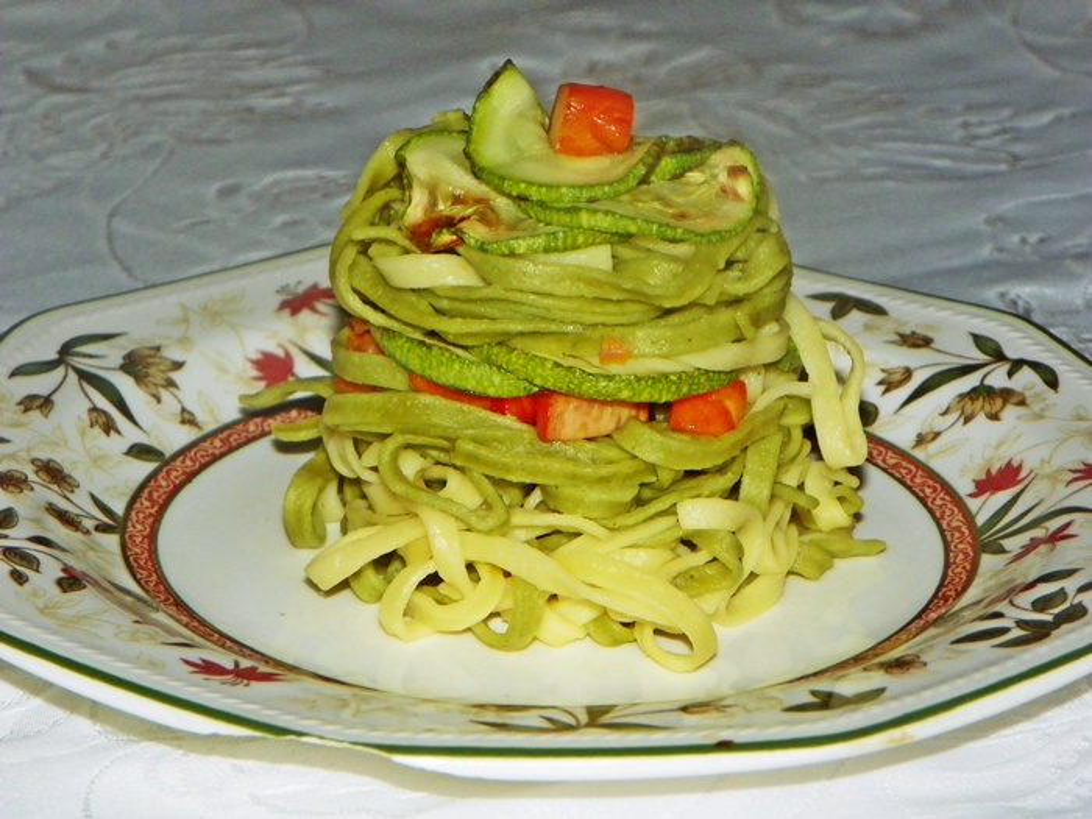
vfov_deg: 12.3
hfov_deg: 16.4
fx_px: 3786
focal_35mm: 120
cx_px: 546
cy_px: 410
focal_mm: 21.3
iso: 200
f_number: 4
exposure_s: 1/200
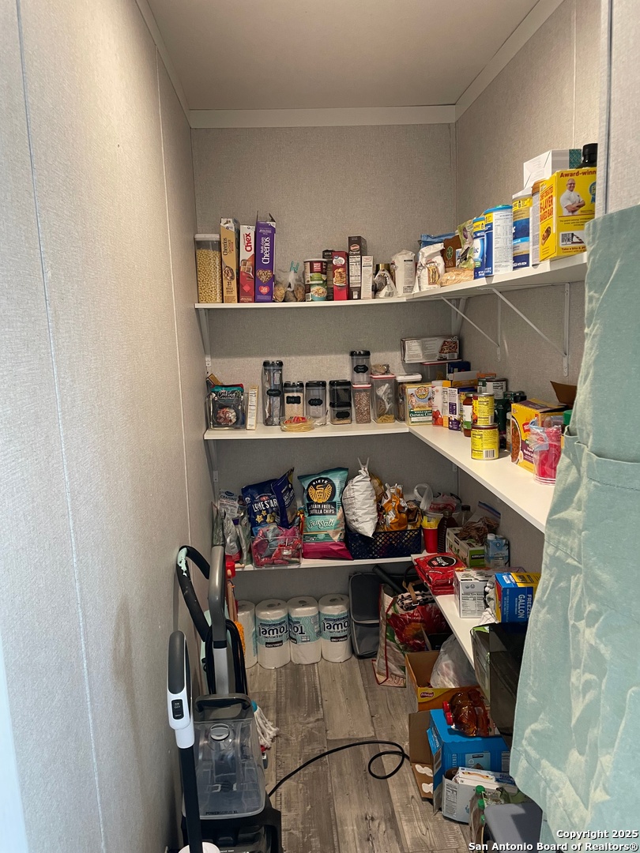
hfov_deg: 53.1
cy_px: 426
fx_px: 641
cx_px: 320
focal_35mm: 26
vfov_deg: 67.3
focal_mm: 4.2
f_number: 1.6
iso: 125
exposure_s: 1/60
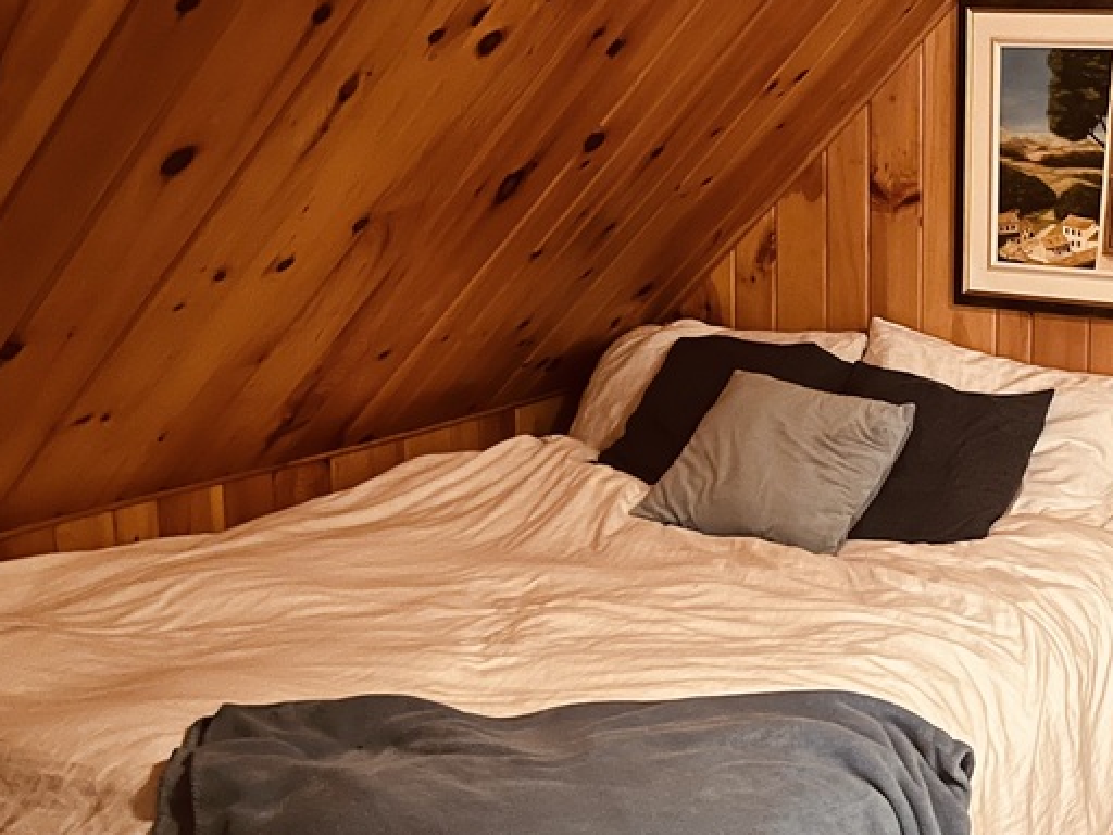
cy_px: 413
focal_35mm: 52
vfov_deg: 28.0
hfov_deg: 34.2
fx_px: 1672
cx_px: 1061
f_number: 1.6
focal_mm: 5.1
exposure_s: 1/12
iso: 640
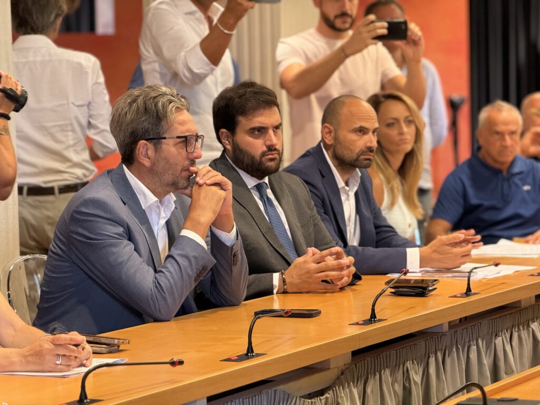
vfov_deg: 12.3
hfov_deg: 16.4
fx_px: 1872
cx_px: 270
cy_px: 202
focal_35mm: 120
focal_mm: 15.66
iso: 320
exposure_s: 1/50
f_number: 2.8
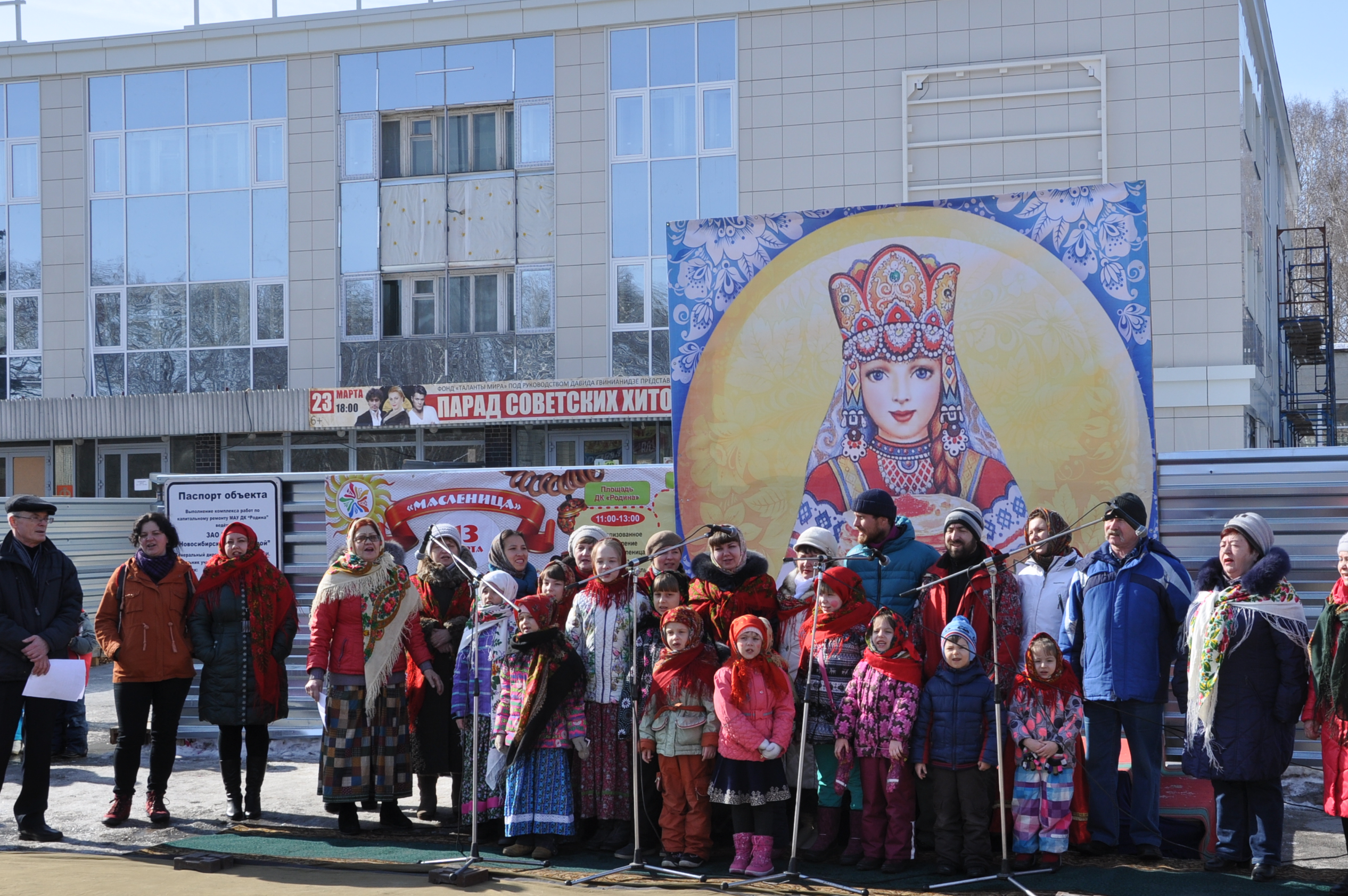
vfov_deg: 28.2
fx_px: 1782
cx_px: 812
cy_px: 496
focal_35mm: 48
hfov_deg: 41.2
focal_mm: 25
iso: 200
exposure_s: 1/320
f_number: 9
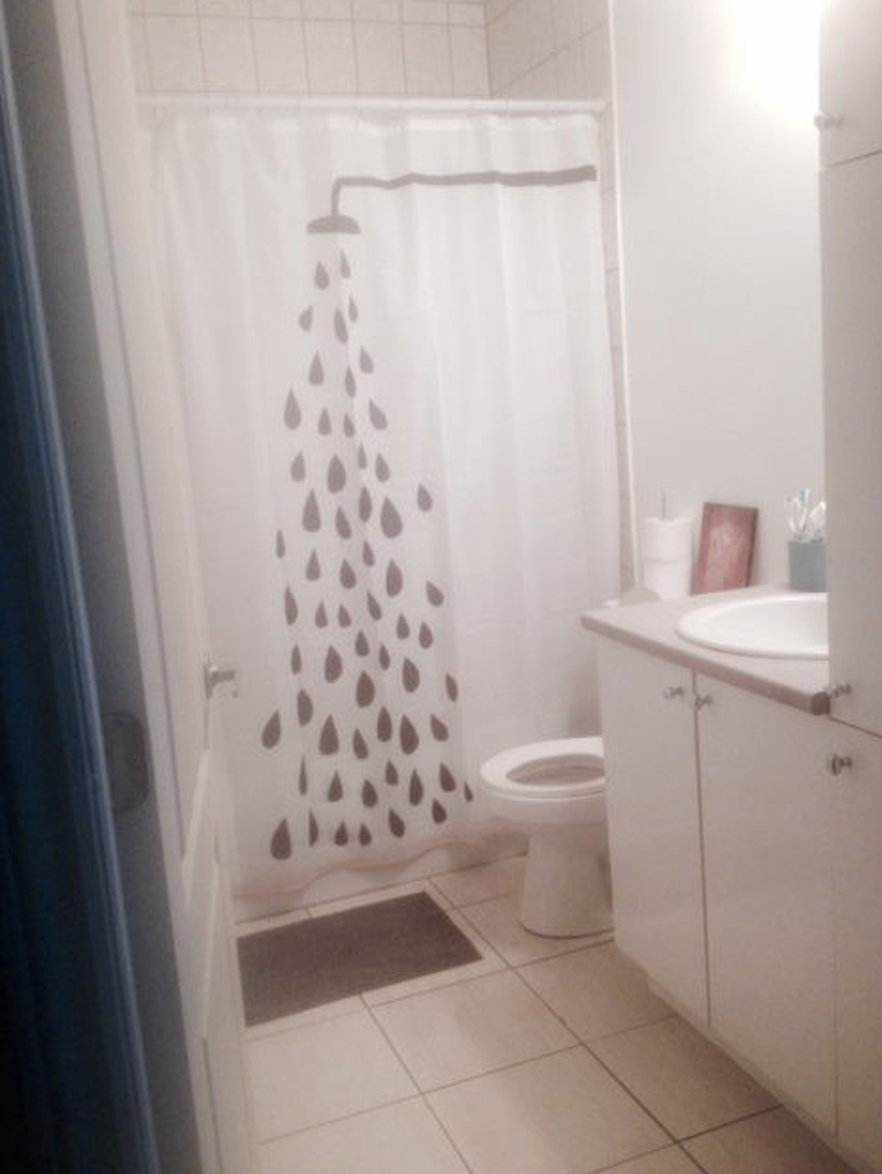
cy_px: 578
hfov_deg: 39.7
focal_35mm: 36
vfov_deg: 51.3
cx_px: 451
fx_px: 1222
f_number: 2.4
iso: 100
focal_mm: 4.28
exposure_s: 1/20
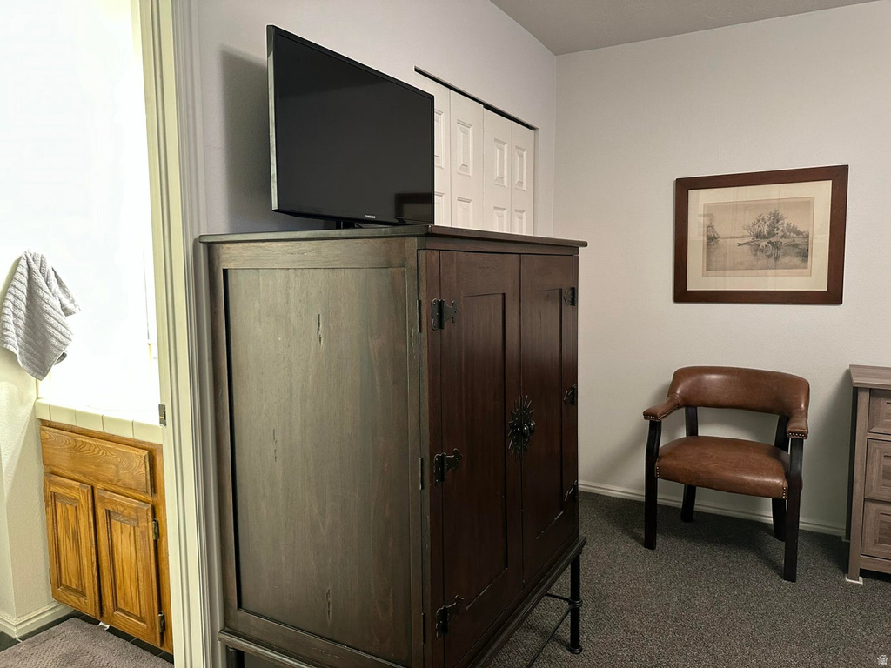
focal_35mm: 24
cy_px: 334
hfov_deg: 71.6
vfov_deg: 56.8
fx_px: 618
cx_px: 446
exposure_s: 1/60
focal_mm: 6.86
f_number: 1.78
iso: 400
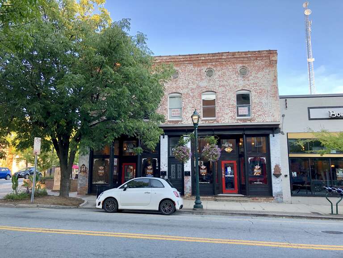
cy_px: 129
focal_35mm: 28
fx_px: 277
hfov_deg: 63.4
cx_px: 172
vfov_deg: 49.7
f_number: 1.8
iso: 32
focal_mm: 3.99
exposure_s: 1/120
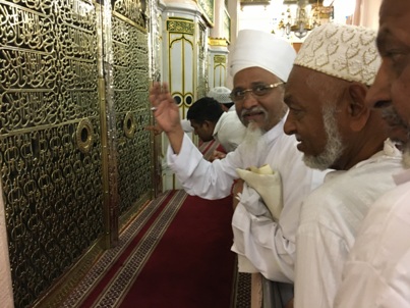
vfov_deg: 48.2
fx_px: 343
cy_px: 154
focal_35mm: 29
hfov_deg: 61.7
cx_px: 205
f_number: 2.2
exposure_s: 1/30
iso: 160
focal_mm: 4.15
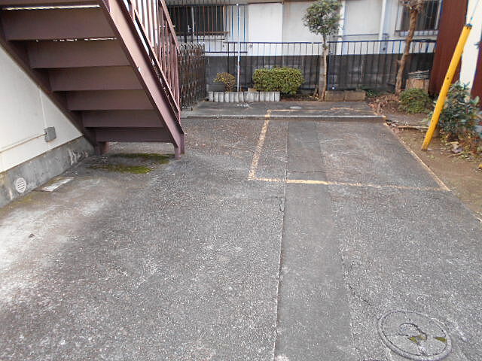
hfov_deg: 67.3
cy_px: 180
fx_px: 362
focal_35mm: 26
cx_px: 241
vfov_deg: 53.1
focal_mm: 4.6
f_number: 3.2
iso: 140
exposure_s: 1/30
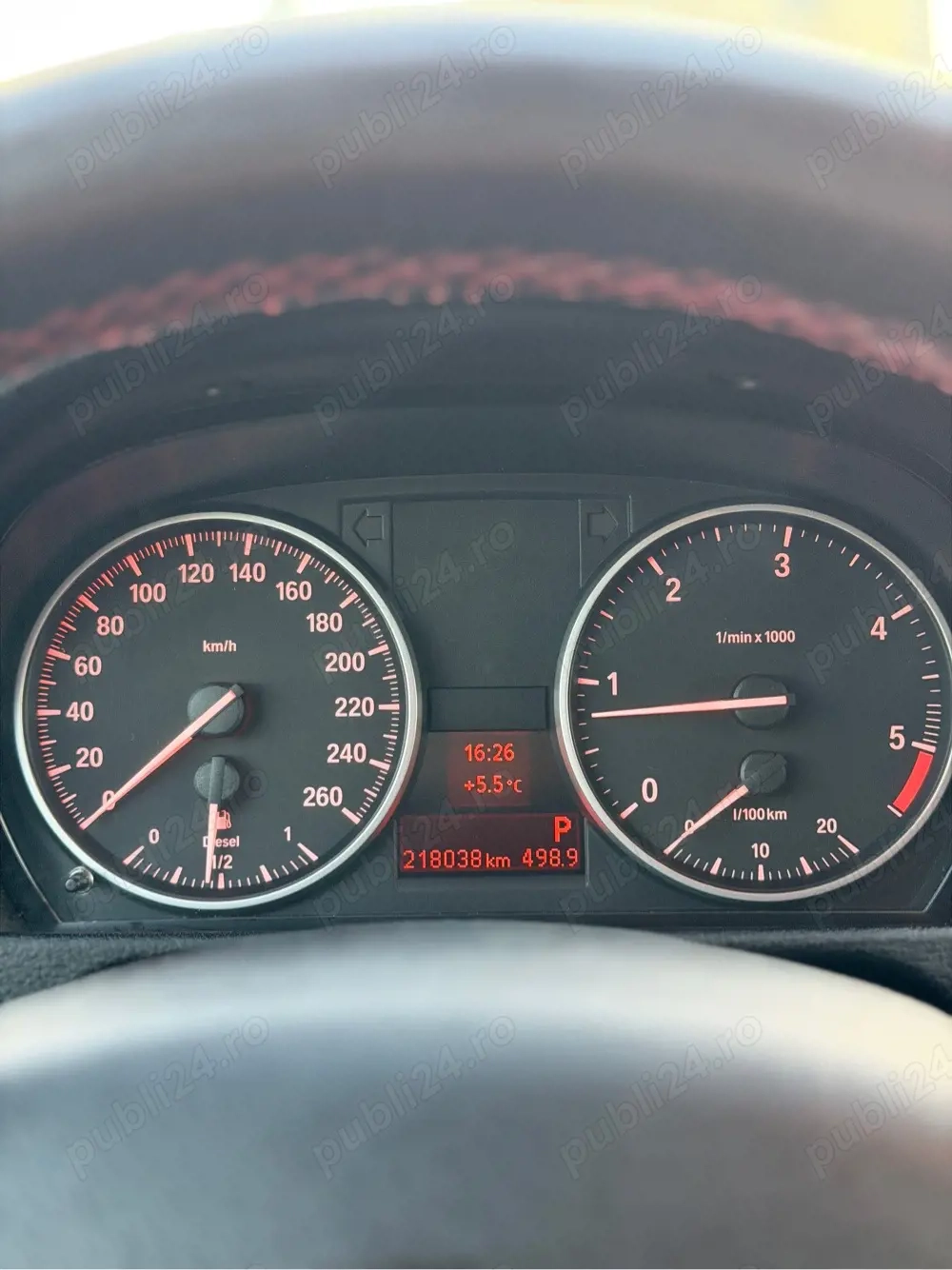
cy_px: 635
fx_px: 1761
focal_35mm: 48
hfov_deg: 30.3
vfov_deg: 39.7
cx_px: 476
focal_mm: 6.76
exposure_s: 1/43
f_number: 1.78
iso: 250
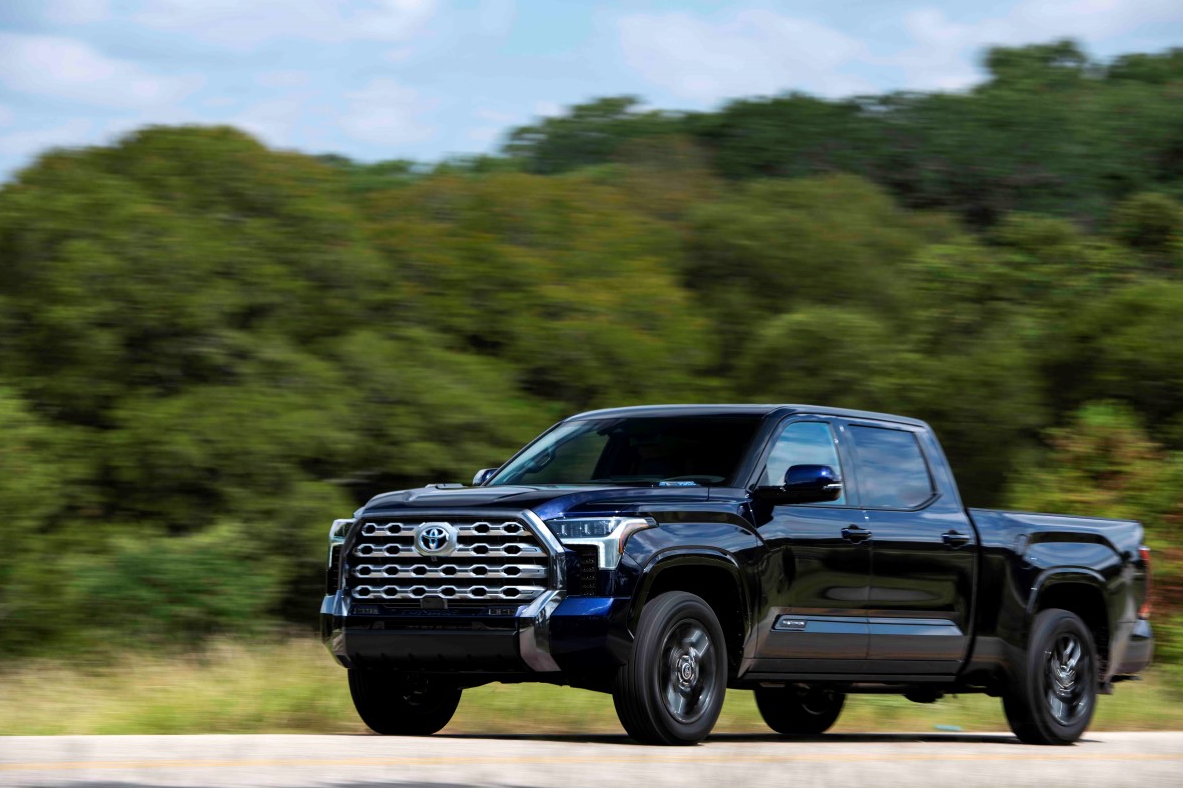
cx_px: 585
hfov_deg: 15.5
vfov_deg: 10.4
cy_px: 408
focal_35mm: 132
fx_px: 4336
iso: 31
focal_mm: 122
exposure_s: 1/50
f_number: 7.1
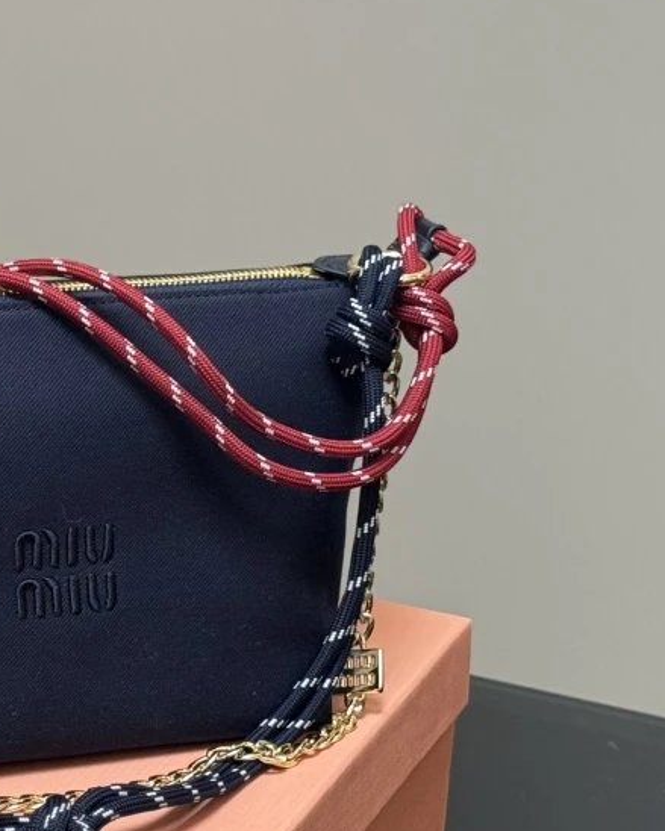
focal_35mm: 123
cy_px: 433
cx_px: 26
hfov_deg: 12.4
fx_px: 3027
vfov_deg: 15.6
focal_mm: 6.76
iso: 100
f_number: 1.78
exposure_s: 1/60
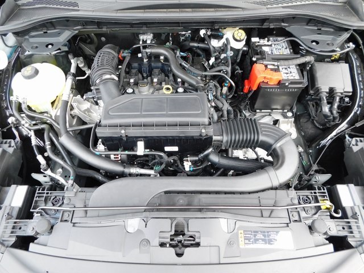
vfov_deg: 58.9
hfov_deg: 73.9
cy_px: 136
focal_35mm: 23
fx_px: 242
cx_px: 182
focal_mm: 4
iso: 125
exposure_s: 1/60
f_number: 3
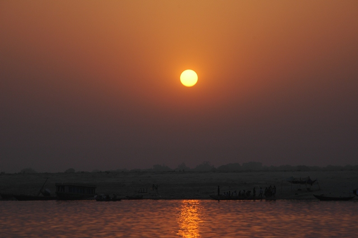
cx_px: 179
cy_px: 119
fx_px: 1864
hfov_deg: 11.0
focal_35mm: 188
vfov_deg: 7.3
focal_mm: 125
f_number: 9
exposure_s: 1/250
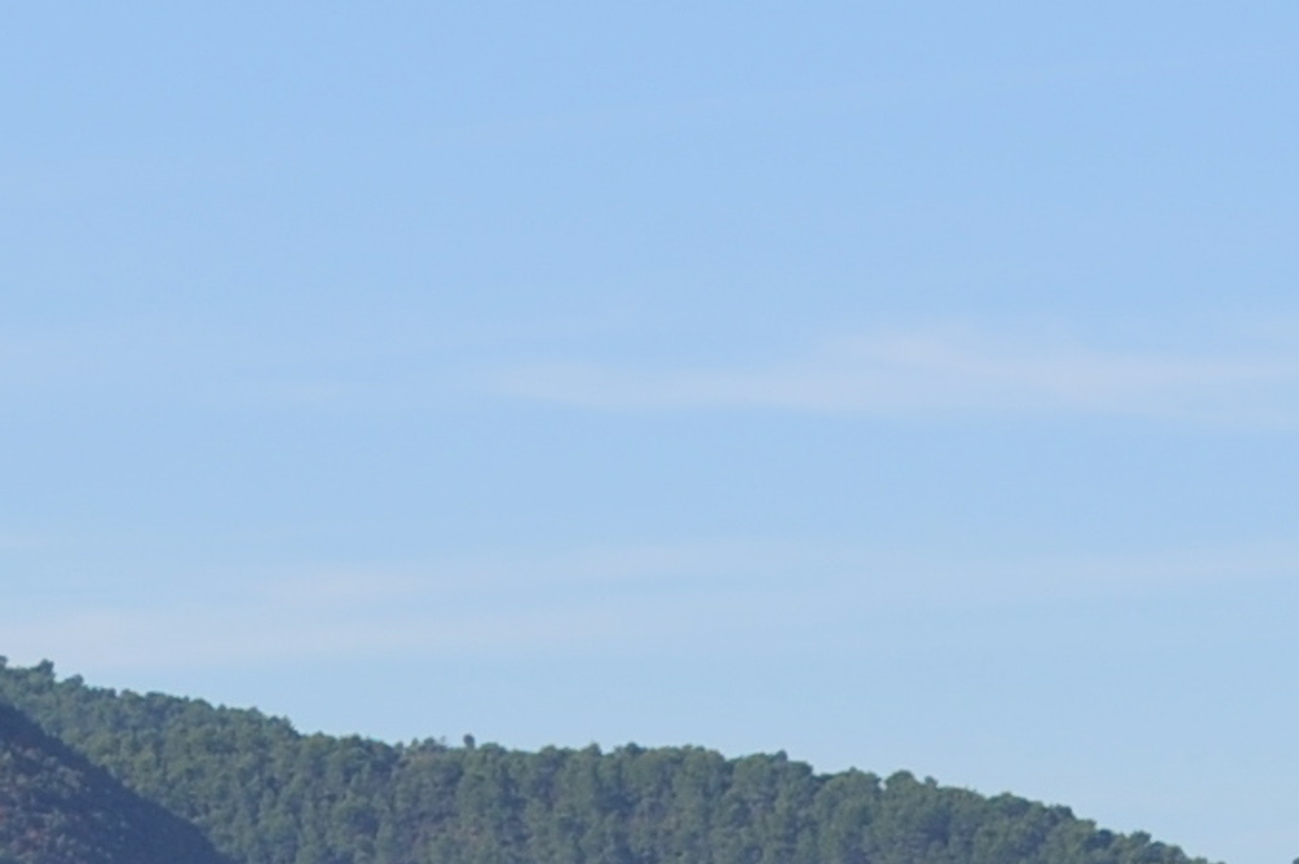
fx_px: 18060
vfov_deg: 2.7
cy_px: 2194
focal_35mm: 501
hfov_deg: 4.1
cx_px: -136
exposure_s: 1/1600
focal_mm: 80
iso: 200
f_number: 5
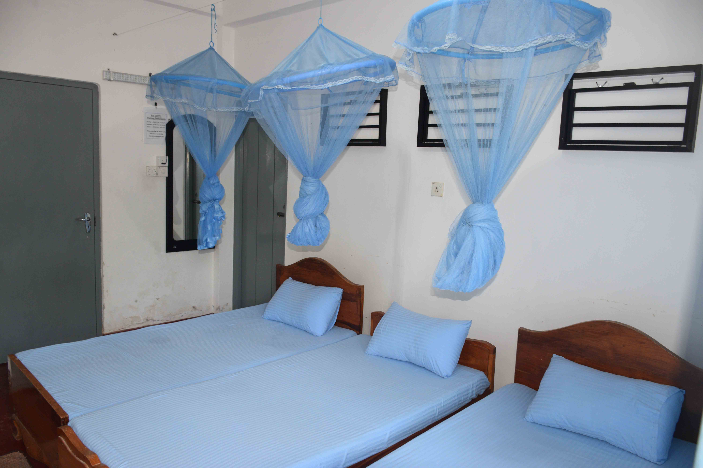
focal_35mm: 27
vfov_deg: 47.9
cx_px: 352
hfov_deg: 67.4
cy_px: 234
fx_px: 527
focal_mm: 18
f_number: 5
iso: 800
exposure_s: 1/100
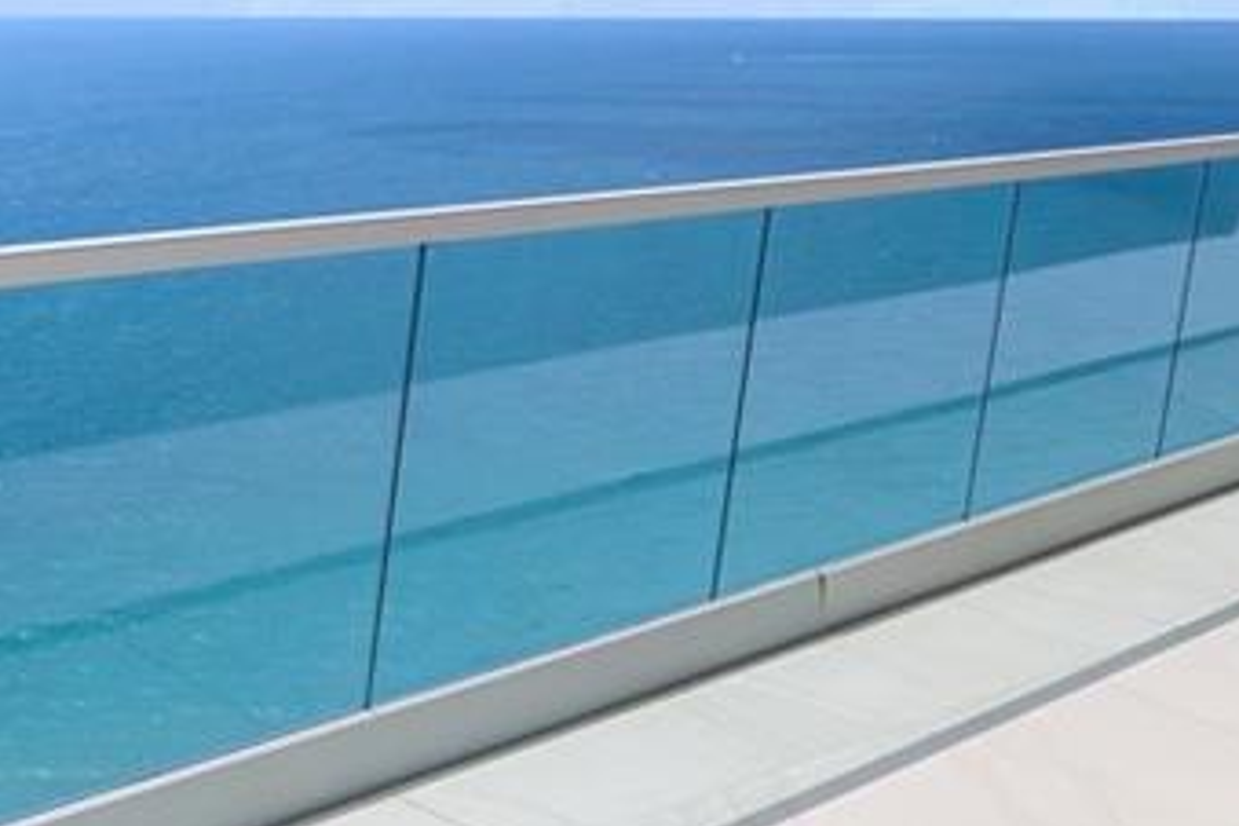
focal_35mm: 66
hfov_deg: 29.7
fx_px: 2271
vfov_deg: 20.0
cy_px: -11
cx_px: 230
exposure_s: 1/100
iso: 100
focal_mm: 14
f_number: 11
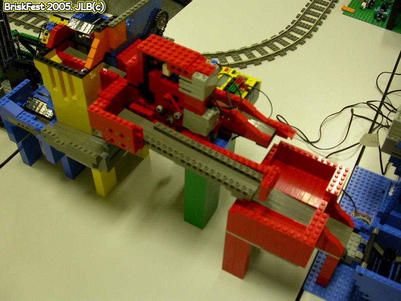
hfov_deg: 49.0
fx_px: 440
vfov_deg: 37.7
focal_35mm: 38
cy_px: 150
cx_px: 200
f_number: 2.6
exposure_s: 1/17.1
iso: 100
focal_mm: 7.85
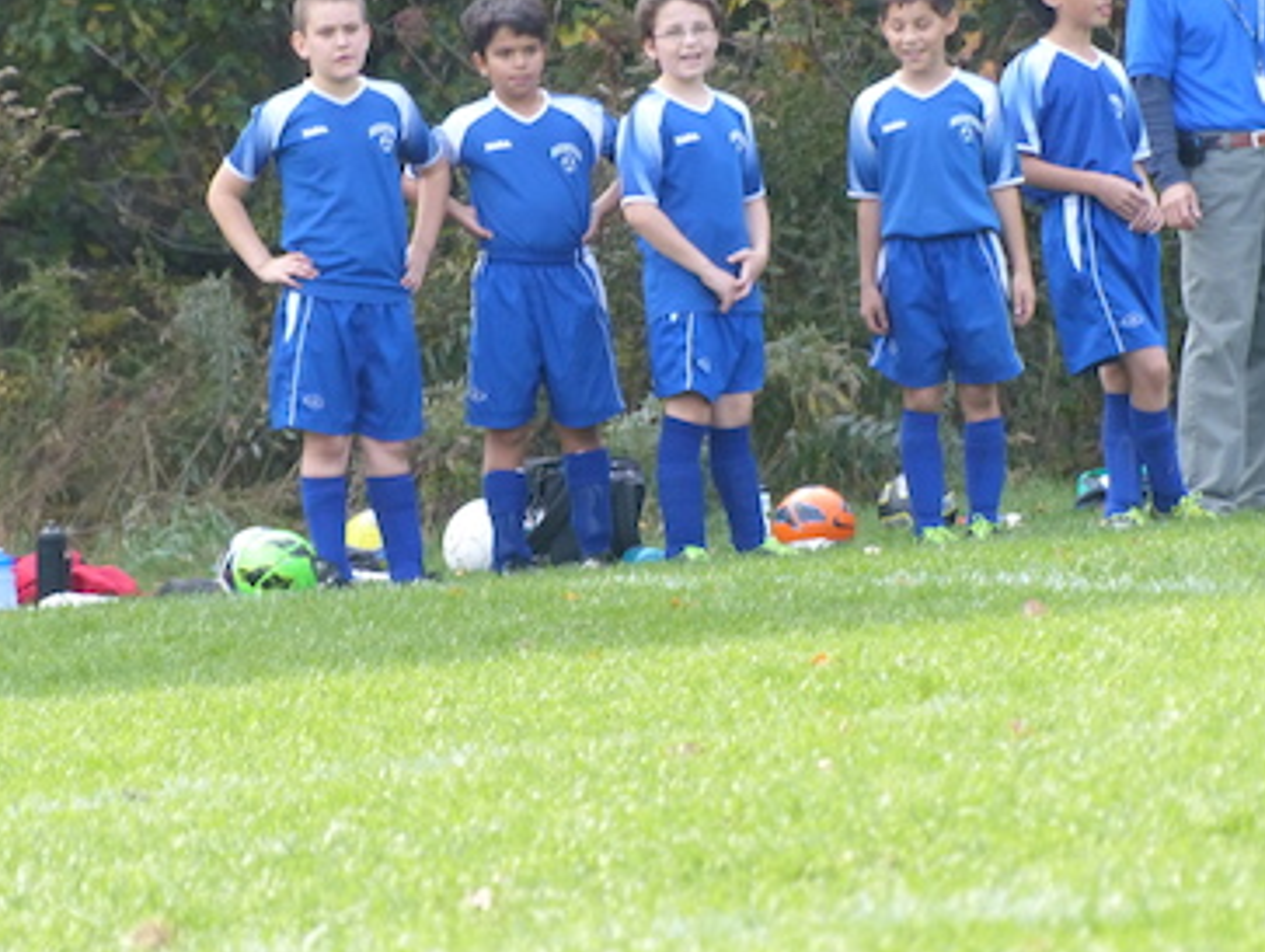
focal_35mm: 606
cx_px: 598
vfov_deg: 2.5
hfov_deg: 3.3
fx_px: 22168
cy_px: 296
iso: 400
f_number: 2.8
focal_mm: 74.3
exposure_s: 1/400
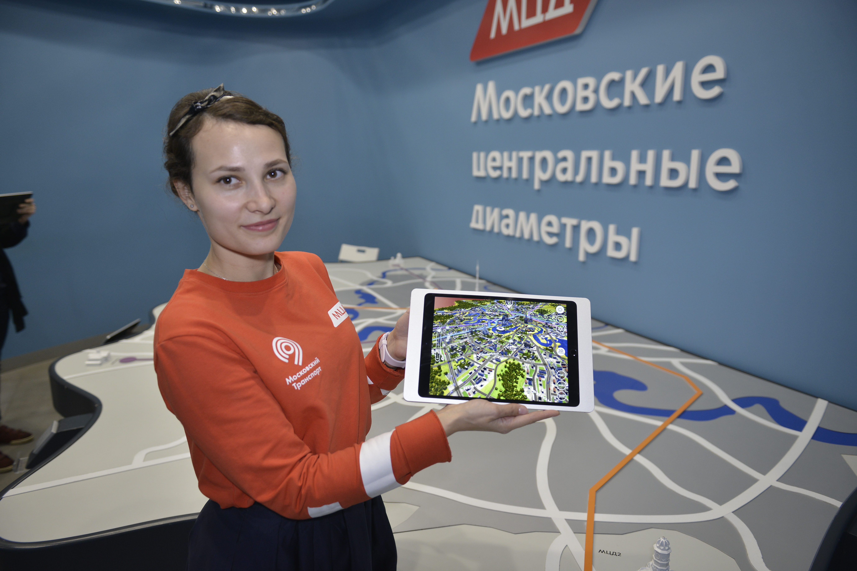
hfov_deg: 73.7
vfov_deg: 53.1
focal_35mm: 24
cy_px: 286
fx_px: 571
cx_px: 428
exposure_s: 1/160
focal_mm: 24
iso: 800
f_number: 3.2
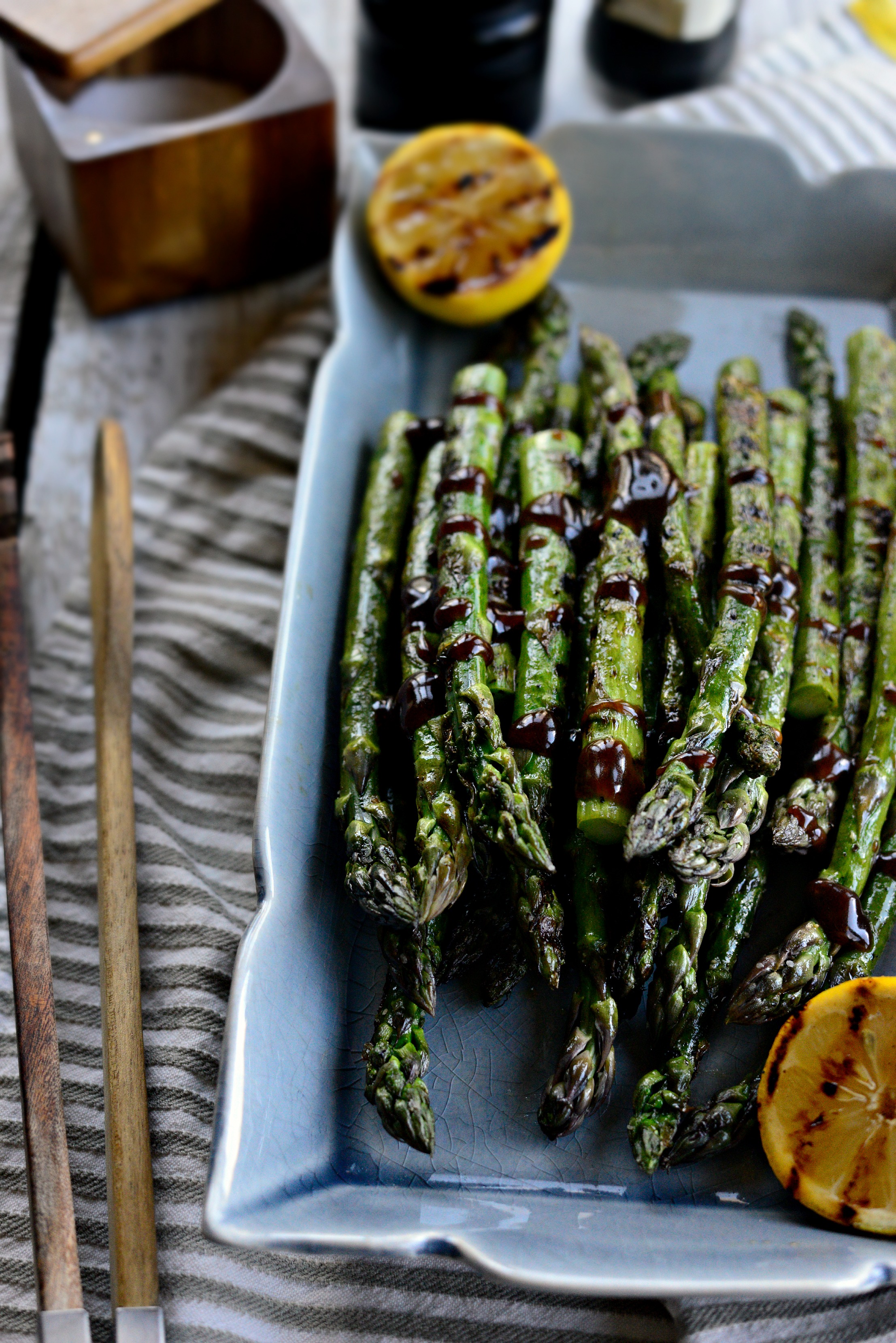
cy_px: 672
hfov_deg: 27.0
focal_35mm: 50
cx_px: 448
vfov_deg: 39.6
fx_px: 1866
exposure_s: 1/400
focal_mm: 50
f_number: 4
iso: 2500
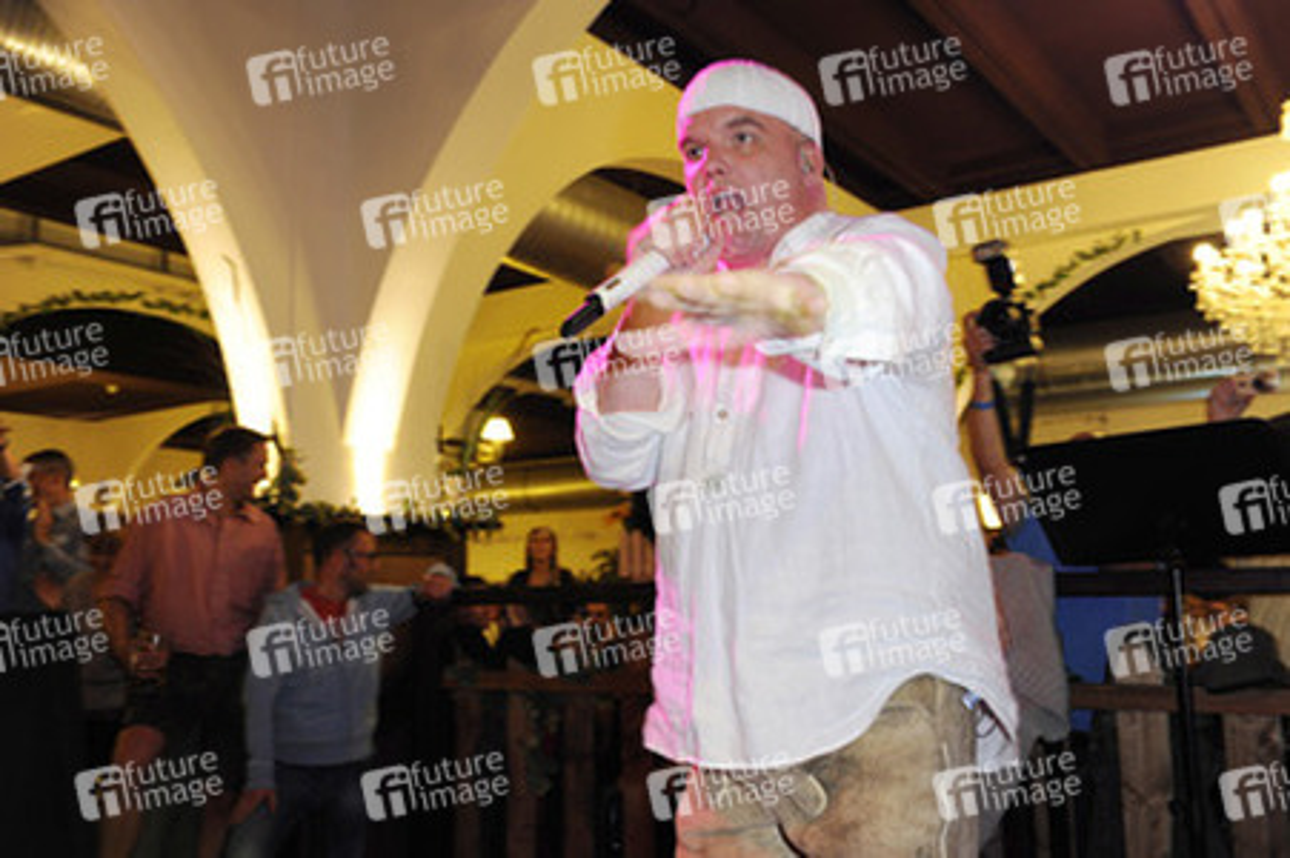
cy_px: 429
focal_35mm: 34
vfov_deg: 38.8
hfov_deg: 55.8
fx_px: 1217
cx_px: 645
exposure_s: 1/30
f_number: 4.5
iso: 1600
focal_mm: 34
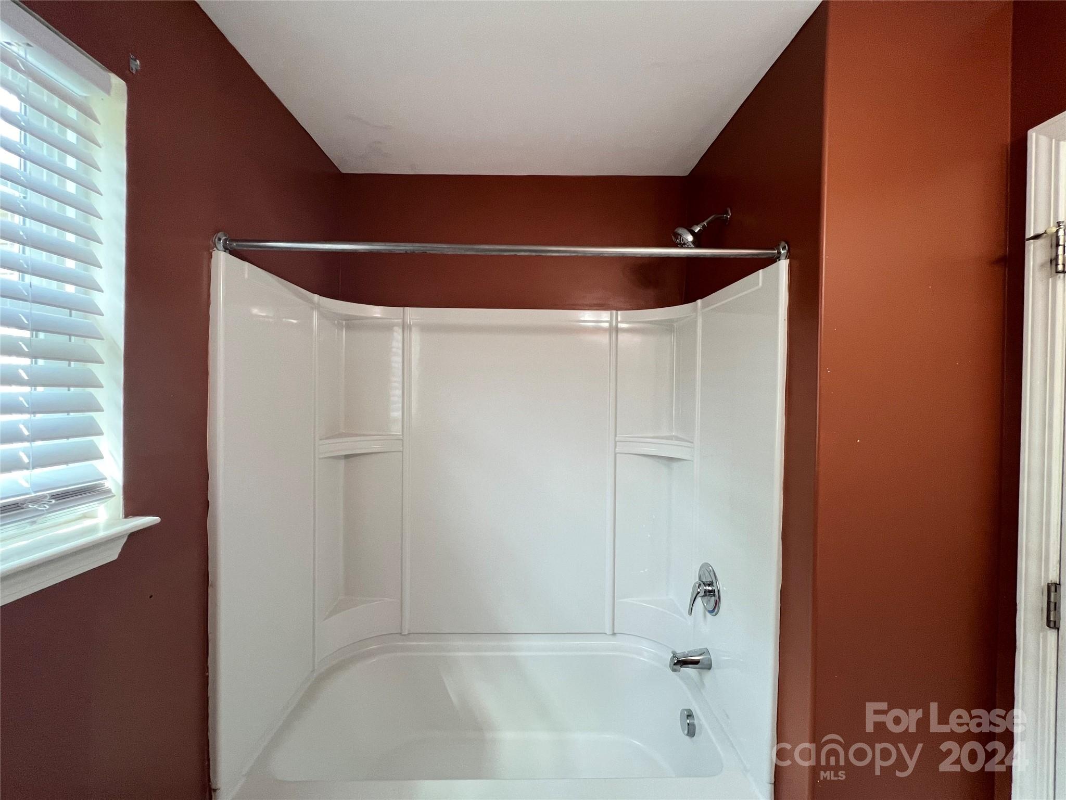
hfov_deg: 106.2
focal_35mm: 13
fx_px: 400
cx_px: 533
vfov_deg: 89.9
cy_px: 400
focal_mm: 1.57
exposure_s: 1/60
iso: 160
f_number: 1.8
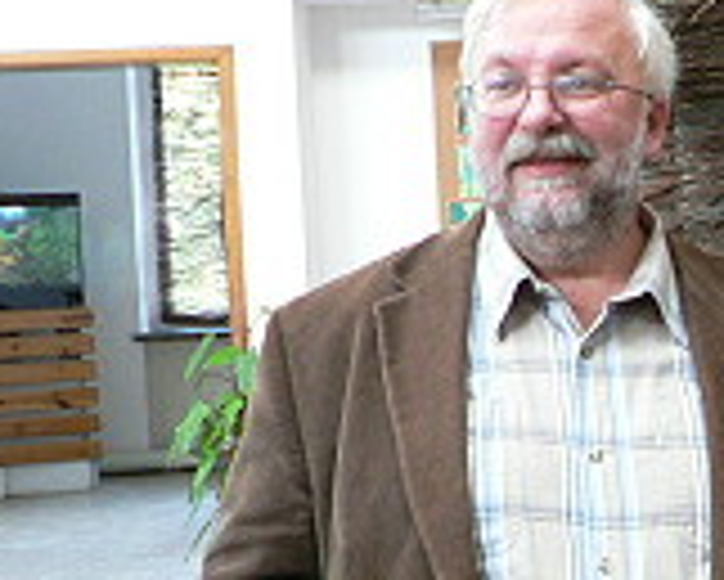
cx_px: 1093
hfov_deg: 16.1
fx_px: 2337
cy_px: 524
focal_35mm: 109
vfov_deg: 14.0
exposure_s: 1/20
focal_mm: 6
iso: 200
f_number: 2.8
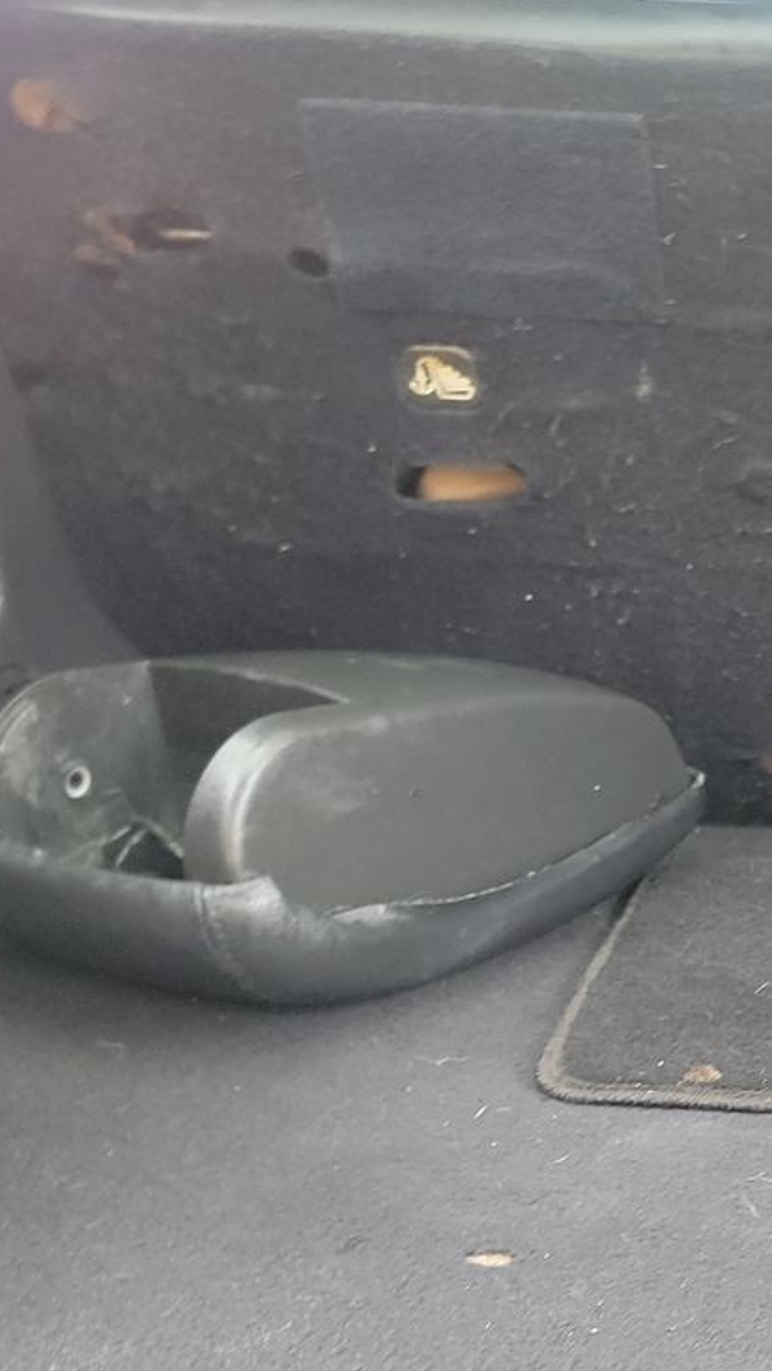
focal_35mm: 57
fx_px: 2074
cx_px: 933
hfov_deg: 19.8
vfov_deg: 36.5
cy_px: 784
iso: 528
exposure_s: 1/59
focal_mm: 6.7
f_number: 1.8
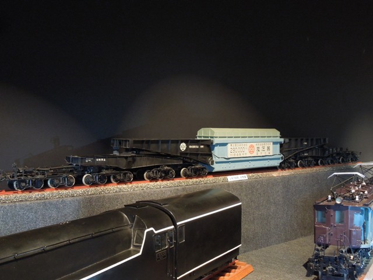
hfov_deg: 43.9
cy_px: 140
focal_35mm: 43
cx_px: 186
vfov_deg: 33.6
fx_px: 463
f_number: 3.9
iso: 800
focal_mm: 7.8
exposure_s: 1/10
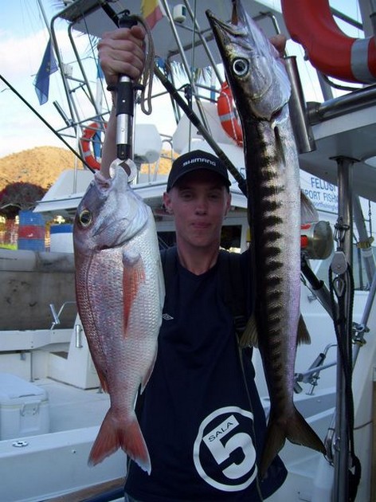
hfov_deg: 39.6
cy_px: 251
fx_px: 522
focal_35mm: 36
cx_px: 188
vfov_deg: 51.4
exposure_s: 1/160
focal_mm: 6
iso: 80
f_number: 2.7
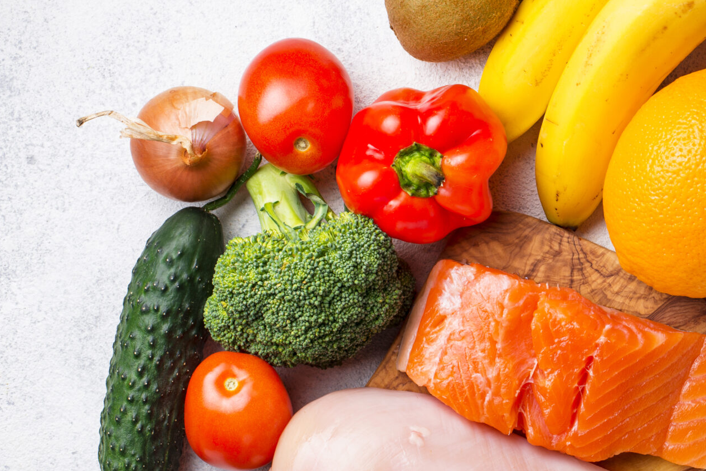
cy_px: 270
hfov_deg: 19.6
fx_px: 1982
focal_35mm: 101
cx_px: 697
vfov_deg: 13.6
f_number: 10
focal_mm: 50
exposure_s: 1/125
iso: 100
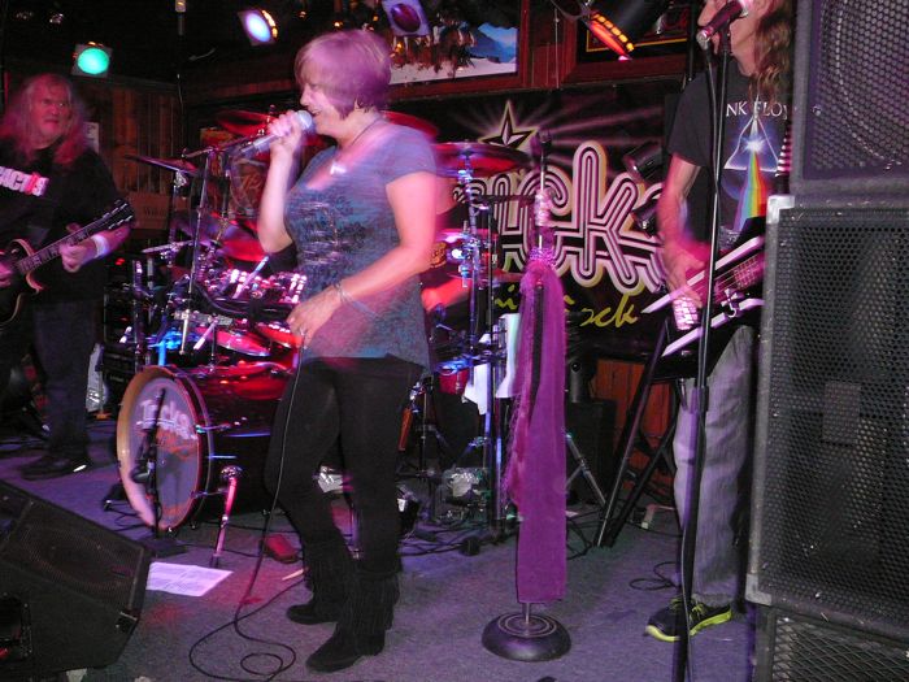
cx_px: 454
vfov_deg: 40.7
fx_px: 919
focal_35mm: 35
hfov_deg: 52.6
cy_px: 341
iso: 320
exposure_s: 1/8
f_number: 2.8
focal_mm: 5.2
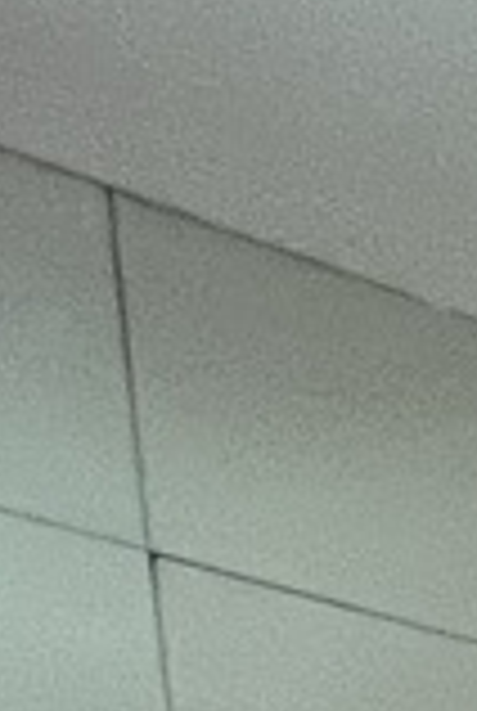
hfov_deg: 6.1
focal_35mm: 123
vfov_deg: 11.2
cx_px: 2488
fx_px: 2434
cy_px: 2079
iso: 200
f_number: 1.8
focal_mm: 1.57
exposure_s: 1/60
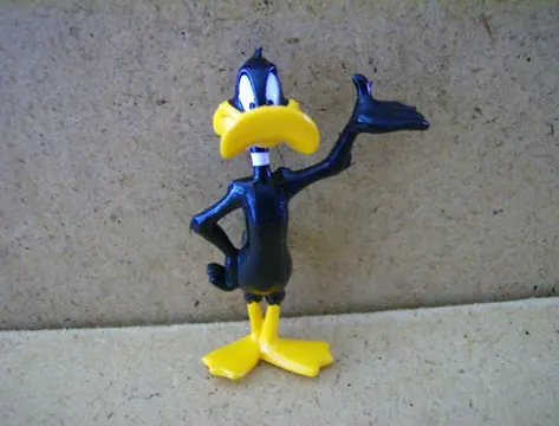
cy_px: 213
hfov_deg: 51.1
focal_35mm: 36
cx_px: 280
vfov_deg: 40.0
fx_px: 584
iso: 200
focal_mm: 6
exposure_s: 1/27
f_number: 2.8
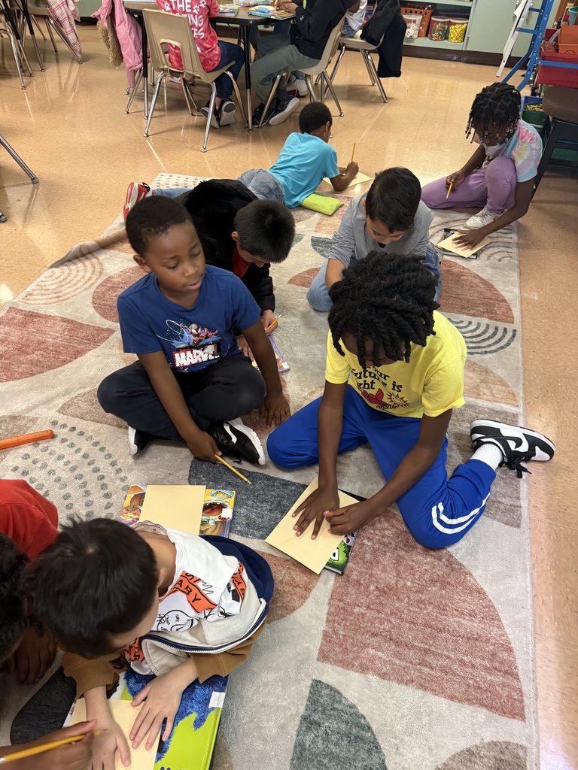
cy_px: 385
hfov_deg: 56.8
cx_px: 289
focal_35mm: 24
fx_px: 534
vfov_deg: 71.6
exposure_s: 1/60
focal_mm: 6.76
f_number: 1.78
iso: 250
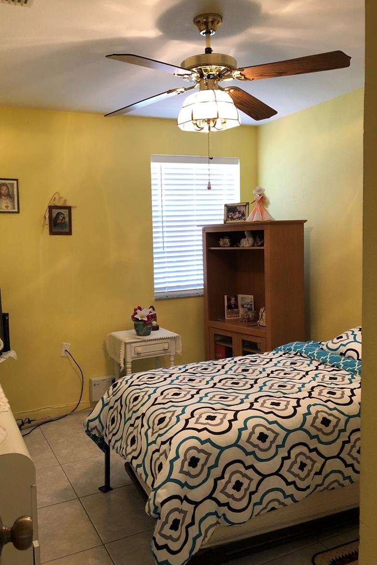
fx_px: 471
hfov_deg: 43.5
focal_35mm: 30
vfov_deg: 61.9
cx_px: 163
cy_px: 289
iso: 50
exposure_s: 1/15
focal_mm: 3.99
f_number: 1.8
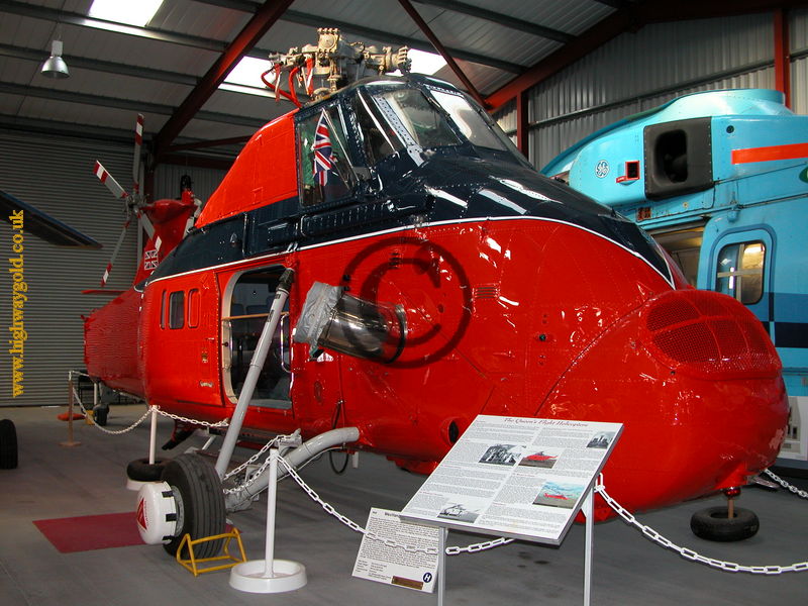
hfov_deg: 52.6
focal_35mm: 35
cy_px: 303
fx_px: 817
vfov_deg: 40.7
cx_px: 404
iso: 200
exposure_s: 1/60
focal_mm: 8.9
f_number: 2.8
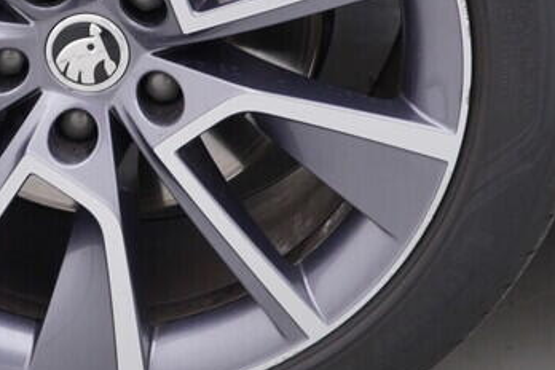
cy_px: 17
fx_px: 1634
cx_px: 112
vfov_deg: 12.8
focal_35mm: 106
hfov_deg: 19.1
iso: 125
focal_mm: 24
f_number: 3.2
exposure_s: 1/50
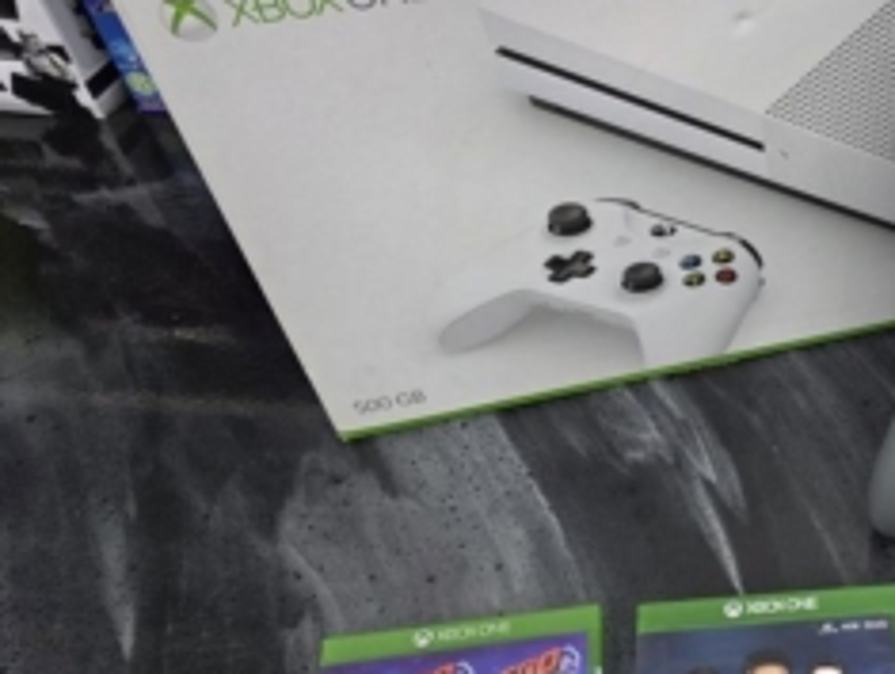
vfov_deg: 32.9
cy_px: 385
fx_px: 1139
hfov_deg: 39.5
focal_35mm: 44
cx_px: 819
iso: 250
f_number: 1.7
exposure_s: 1/100
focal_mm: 6.3
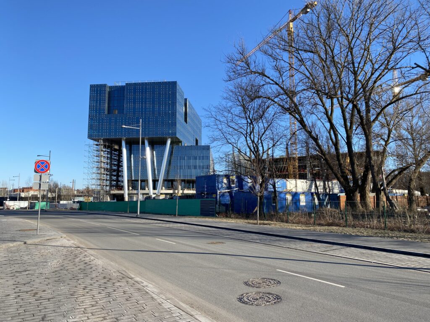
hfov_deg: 67.3
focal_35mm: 26
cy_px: 161
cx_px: 215
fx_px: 323
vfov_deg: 53.1
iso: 32
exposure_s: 1/1678
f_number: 1.8
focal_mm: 4.25
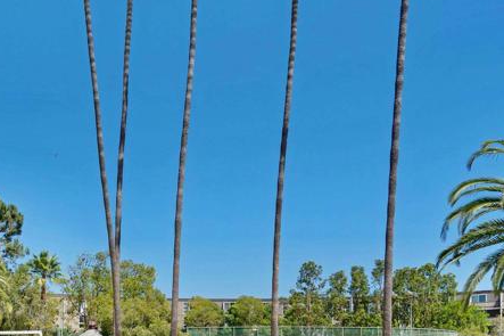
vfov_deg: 32.4
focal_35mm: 37
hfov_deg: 50.6
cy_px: 353
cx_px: 151
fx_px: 518
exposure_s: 1/800
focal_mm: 16
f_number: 5.6
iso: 100
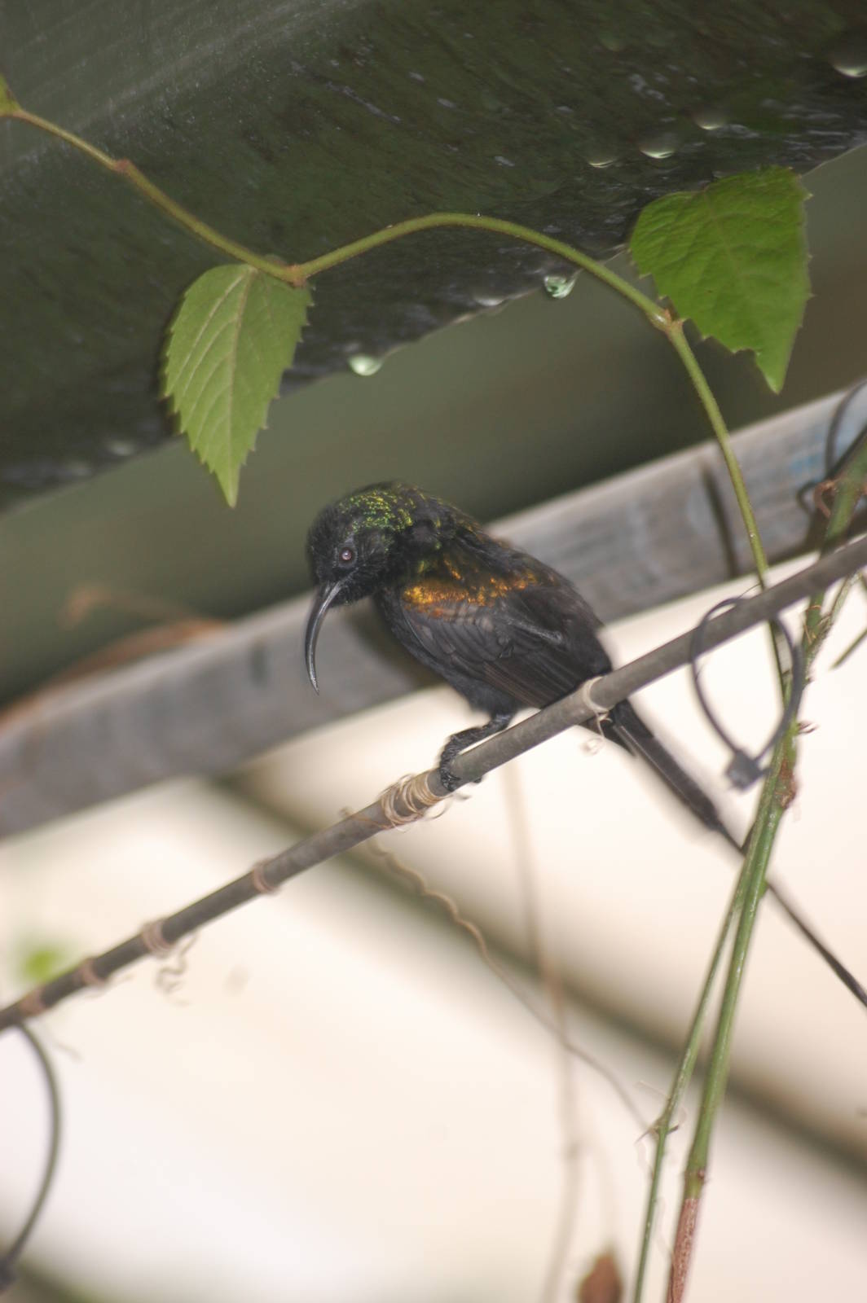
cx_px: 434
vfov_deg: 6.9
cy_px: 652
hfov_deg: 4.6
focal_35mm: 300
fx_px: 10855
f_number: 5.6
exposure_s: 1/60
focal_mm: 200
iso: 400
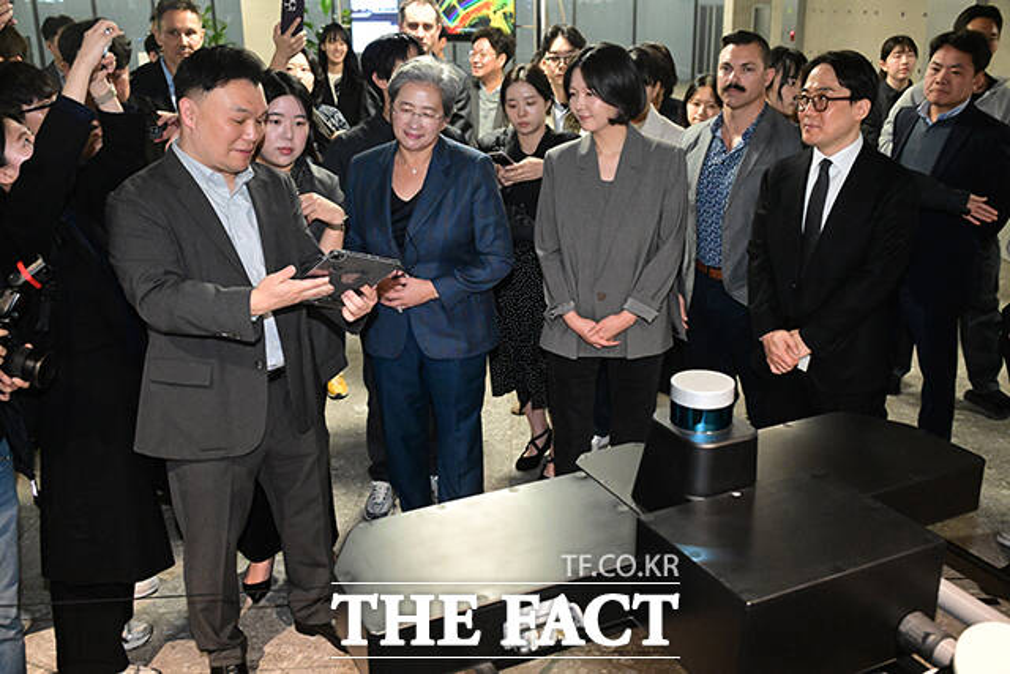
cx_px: 505
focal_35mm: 36
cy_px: 337
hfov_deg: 53.1
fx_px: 1010
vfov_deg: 36.9
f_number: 5.6
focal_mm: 36
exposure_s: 1/250
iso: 10000
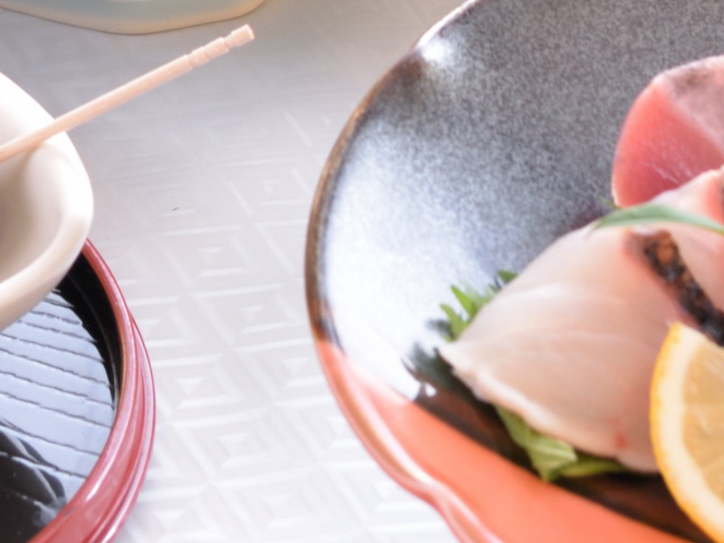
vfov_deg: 3.9
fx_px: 7969
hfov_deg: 5.2
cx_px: -328
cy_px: -337
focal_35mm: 381
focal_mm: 50
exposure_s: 1/10
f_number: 6.3
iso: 100
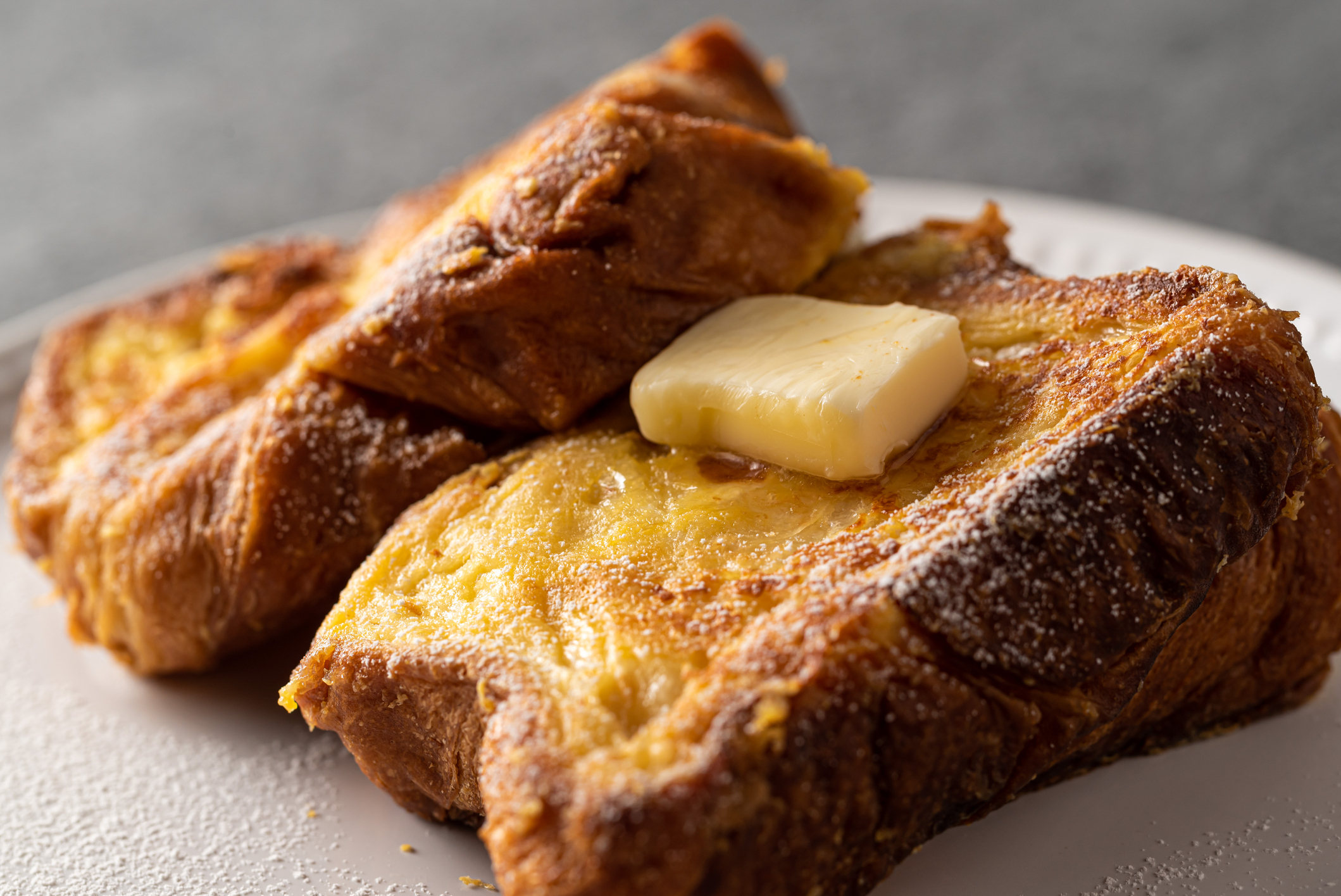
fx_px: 3354
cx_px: 670
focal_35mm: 90
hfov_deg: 22.6
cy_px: 448
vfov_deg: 15.2
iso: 100
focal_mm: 90
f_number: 7.1
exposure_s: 1/100
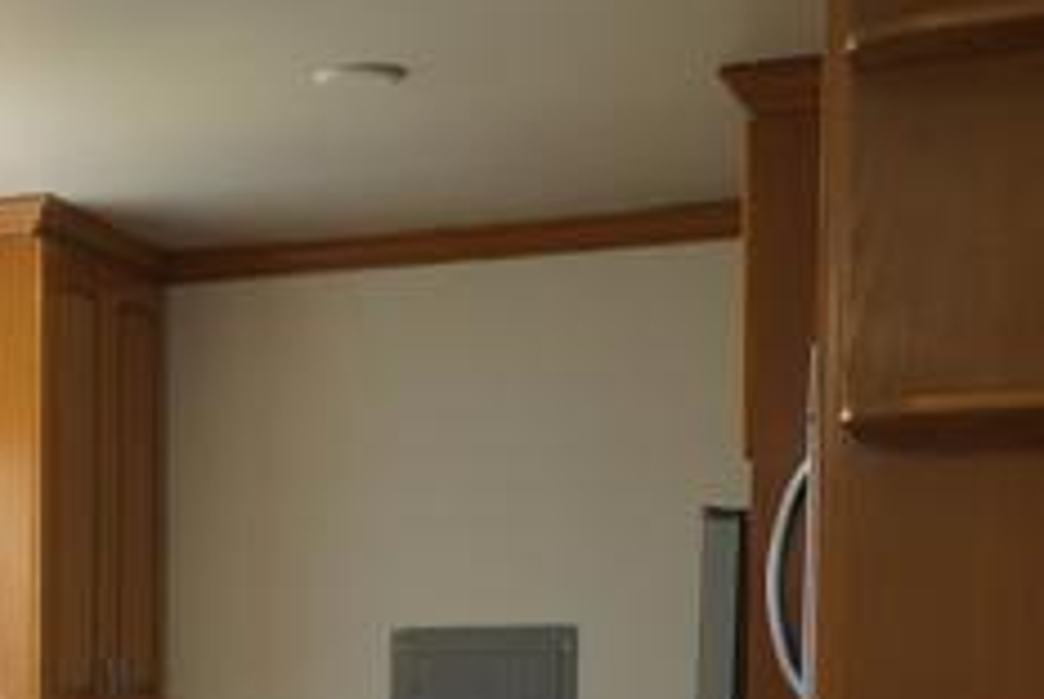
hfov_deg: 21.9
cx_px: -246
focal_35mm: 85
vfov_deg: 15.3
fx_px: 2468
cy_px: 934
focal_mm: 31
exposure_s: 1/60
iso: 125
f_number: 4
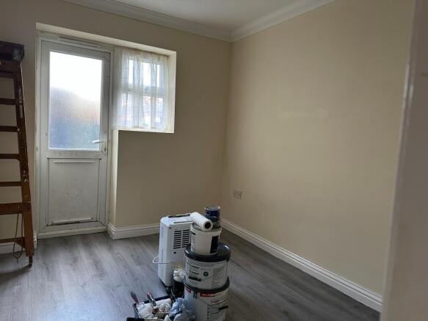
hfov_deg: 71.6
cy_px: 160
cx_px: 214
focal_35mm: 24
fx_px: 297
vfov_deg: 56.8
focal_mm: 6.86
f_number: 1.78
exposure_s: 1/88
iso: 250
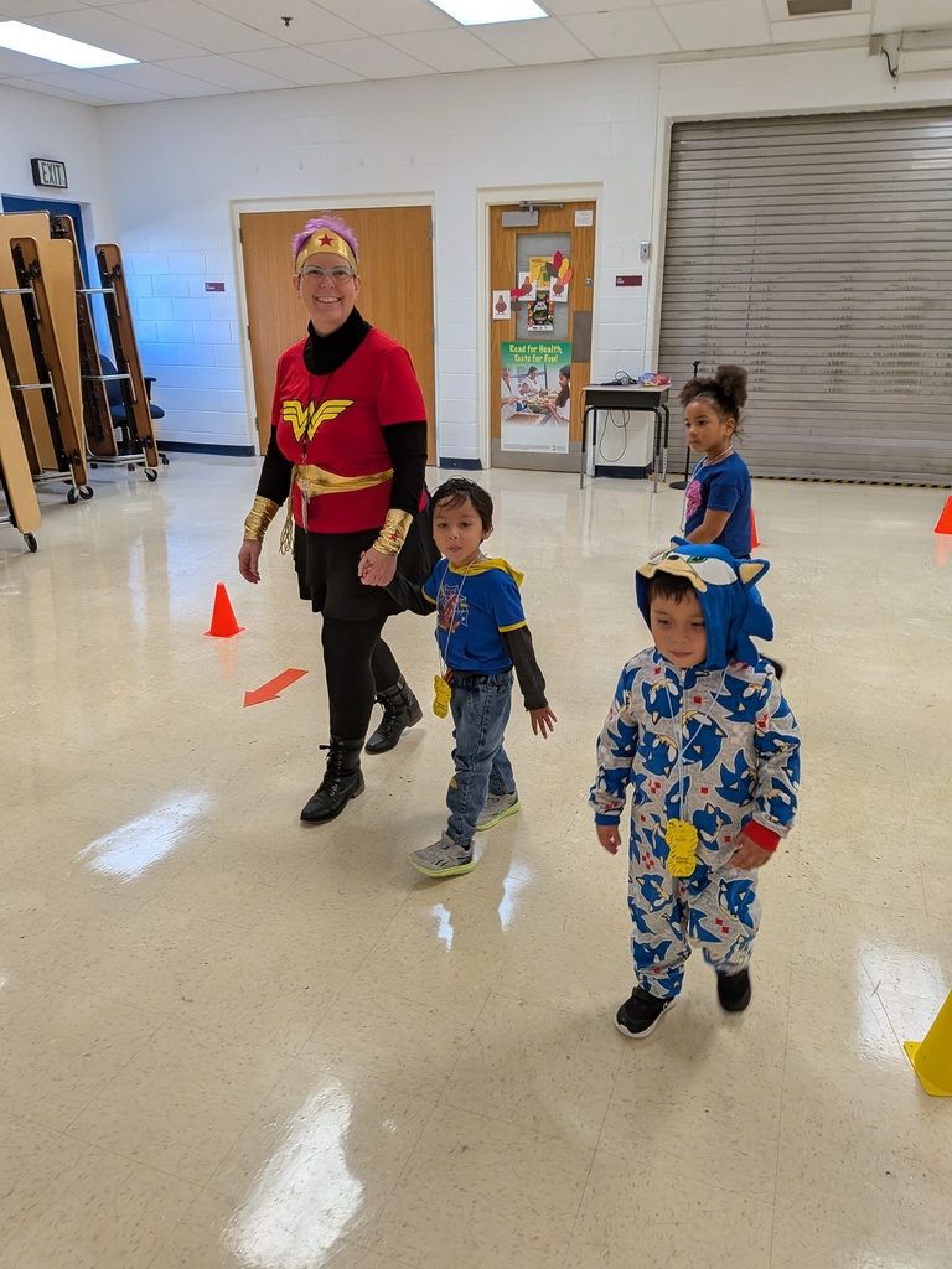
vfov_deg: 71.6
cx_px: 476
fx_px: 880
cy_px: 634
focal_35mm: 24
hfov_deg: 56.8
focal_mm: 4.53
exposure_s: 1/100
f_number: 1.7
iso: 76
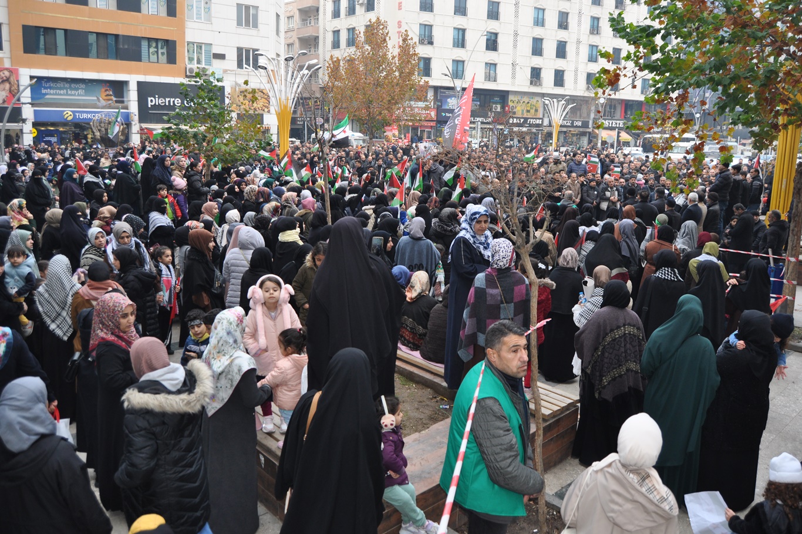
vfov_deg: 47.9
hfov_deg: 67.4
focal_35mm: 27
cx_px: 401
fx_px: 601
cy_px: 267
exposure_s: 1/160
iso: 400
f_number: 3.5
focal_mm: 18
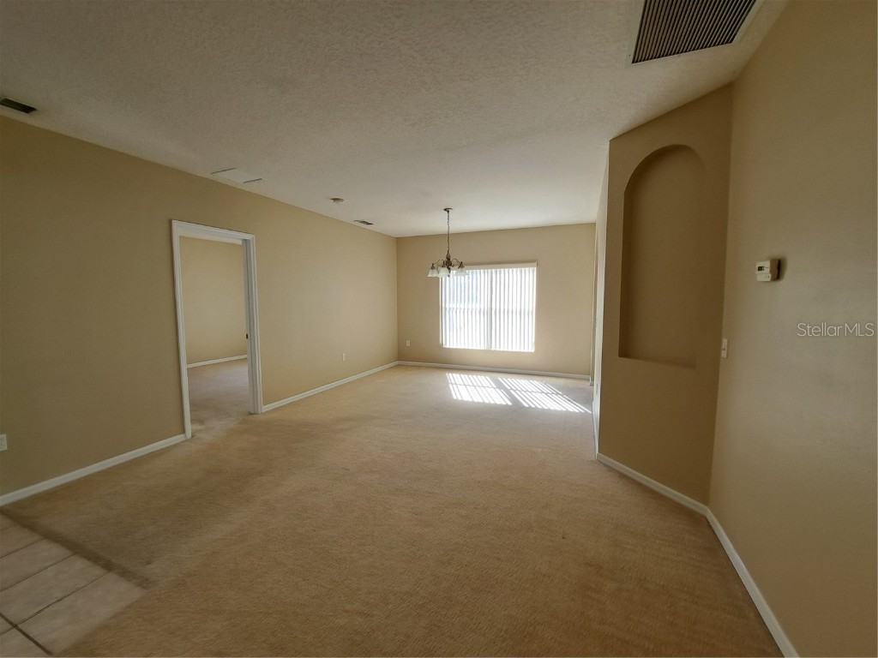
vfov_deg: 89.9
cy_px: 329
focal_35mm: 13
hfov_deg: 106.2
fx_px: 330
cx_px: 439
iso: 50
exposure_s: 1/40
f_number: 2.2
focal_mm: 1.74
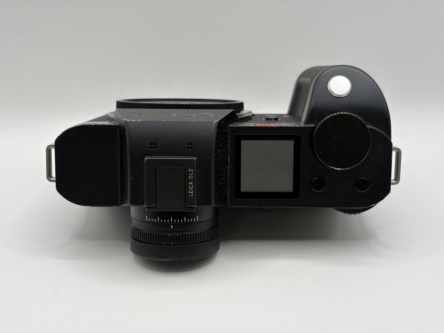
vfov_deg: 28.0
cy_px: 166
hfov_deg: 36.8
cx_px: 222
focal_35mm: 52
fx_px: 667
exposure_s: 1/121
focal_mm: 5.96
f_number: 1.6
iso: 25
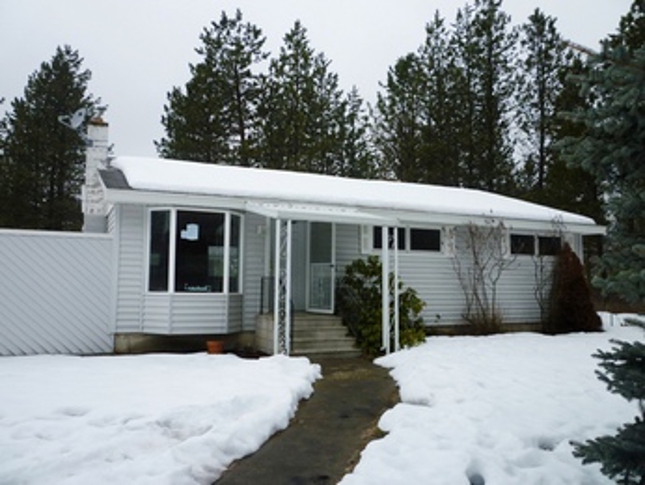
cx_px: 322
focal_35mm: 29
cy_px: 242
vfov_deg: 48.3
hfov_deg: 61.6
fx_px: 541
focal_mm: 5.2
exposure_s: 1/400
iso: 80
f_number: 3.3
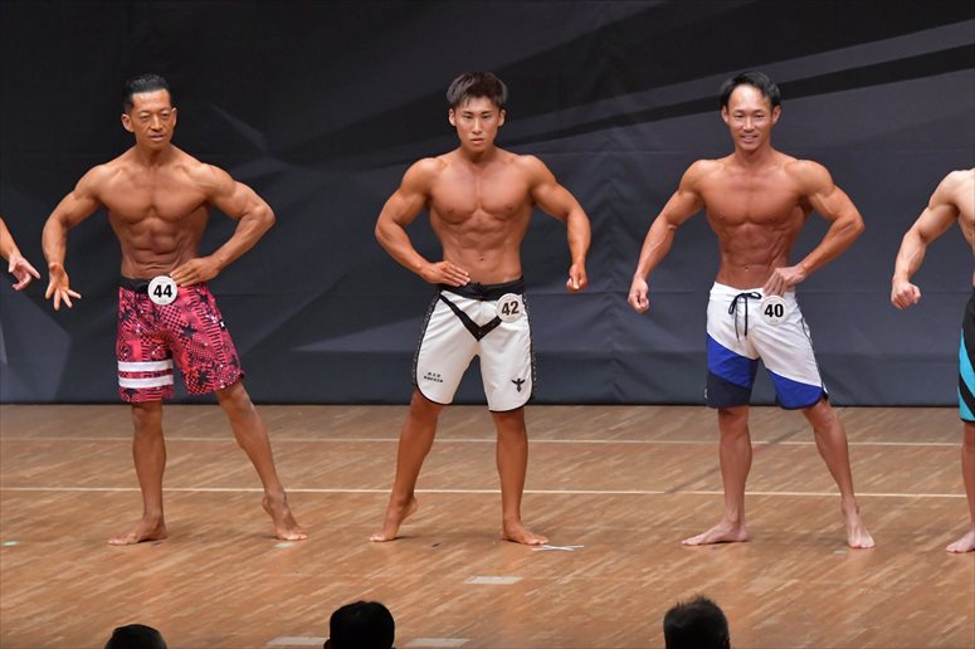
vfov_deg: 5.4
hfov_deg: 8.1
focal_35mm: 255
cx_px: 488
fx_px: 6903
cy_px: 324
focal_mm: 170
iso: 6400
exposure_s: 1/400
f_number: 5.6
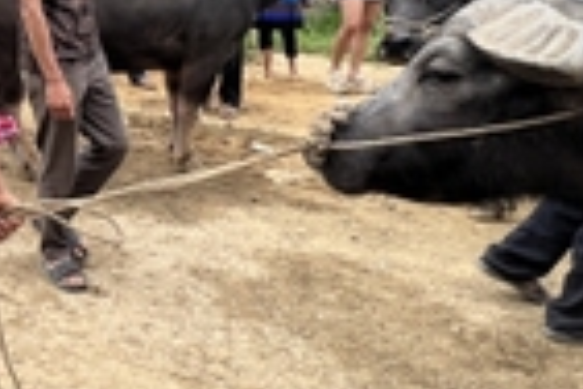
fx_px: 745
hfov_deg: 37.3
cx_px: -25
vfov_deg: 28.3
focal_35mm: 46
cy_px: 54
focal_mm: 1.57
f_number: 1.8
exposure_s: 1/416
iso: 32
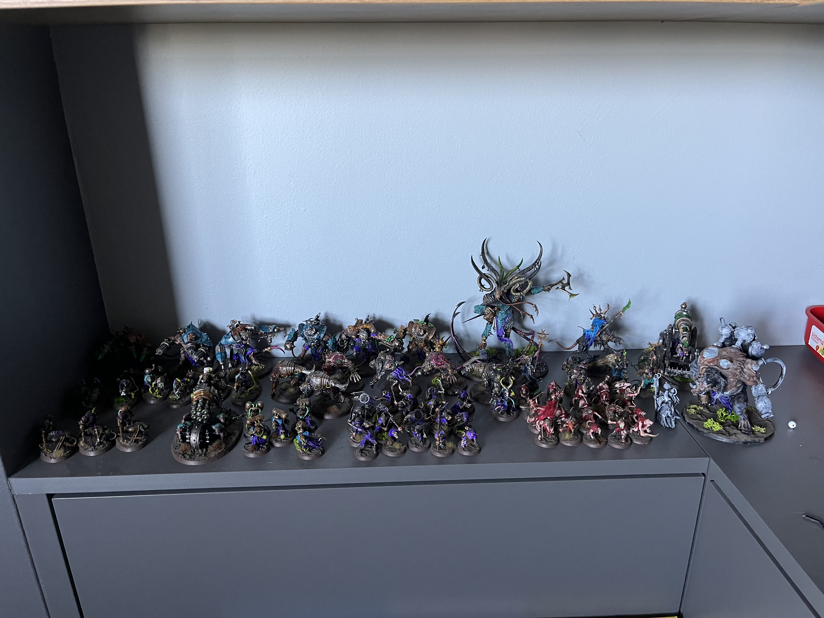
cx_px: 412
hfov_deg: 67.3
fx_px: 619
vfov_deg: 53.1
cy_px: 309
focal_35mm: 26
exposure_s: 1/60
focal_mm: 5.1
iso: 160
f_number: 1.6
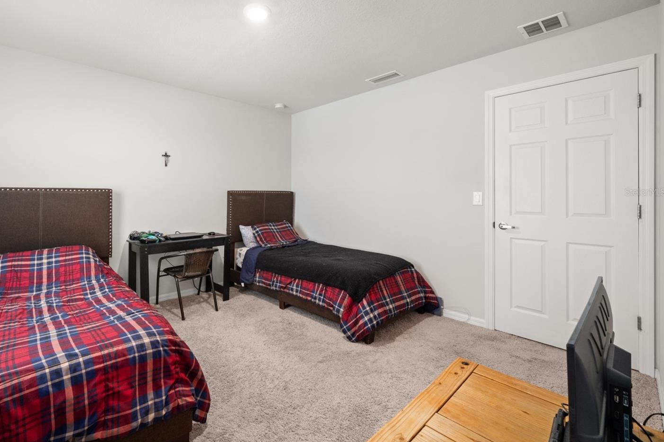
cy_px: 192
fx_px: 295
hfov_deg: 96.2
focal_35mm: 16
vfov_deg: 73.4
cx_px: 288
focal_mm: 14
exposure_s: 1/2.5
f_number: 11
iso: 400
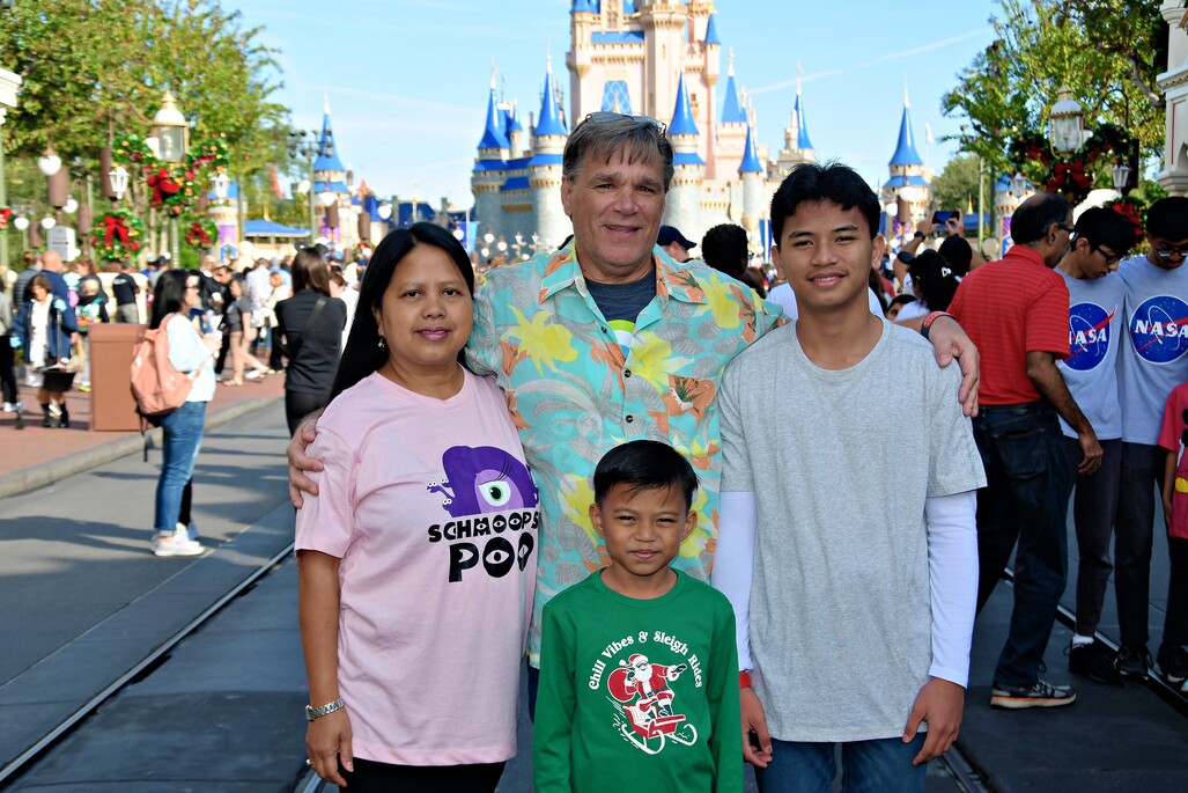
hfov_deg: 33.4
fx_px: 1980
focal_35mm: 60
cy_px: 396
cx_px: 594
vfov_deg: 22.6
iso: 100
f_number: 7.1
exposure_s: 1/200
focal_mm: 40
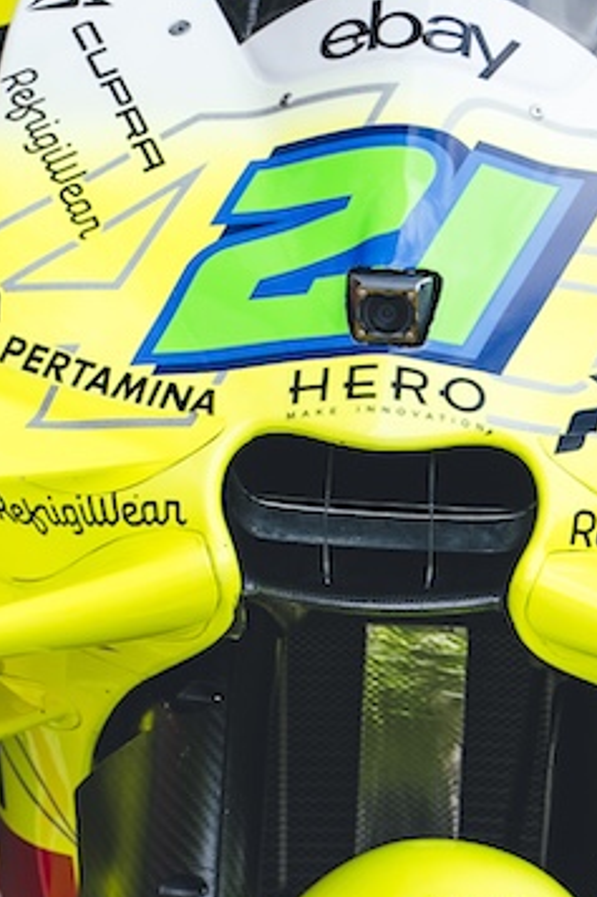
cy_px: 673
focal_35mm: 662
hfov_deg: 2.1
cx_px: 481
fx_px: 16482
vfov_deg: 3.1
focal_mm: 143
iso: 100
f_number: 2.8
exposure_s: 1/640
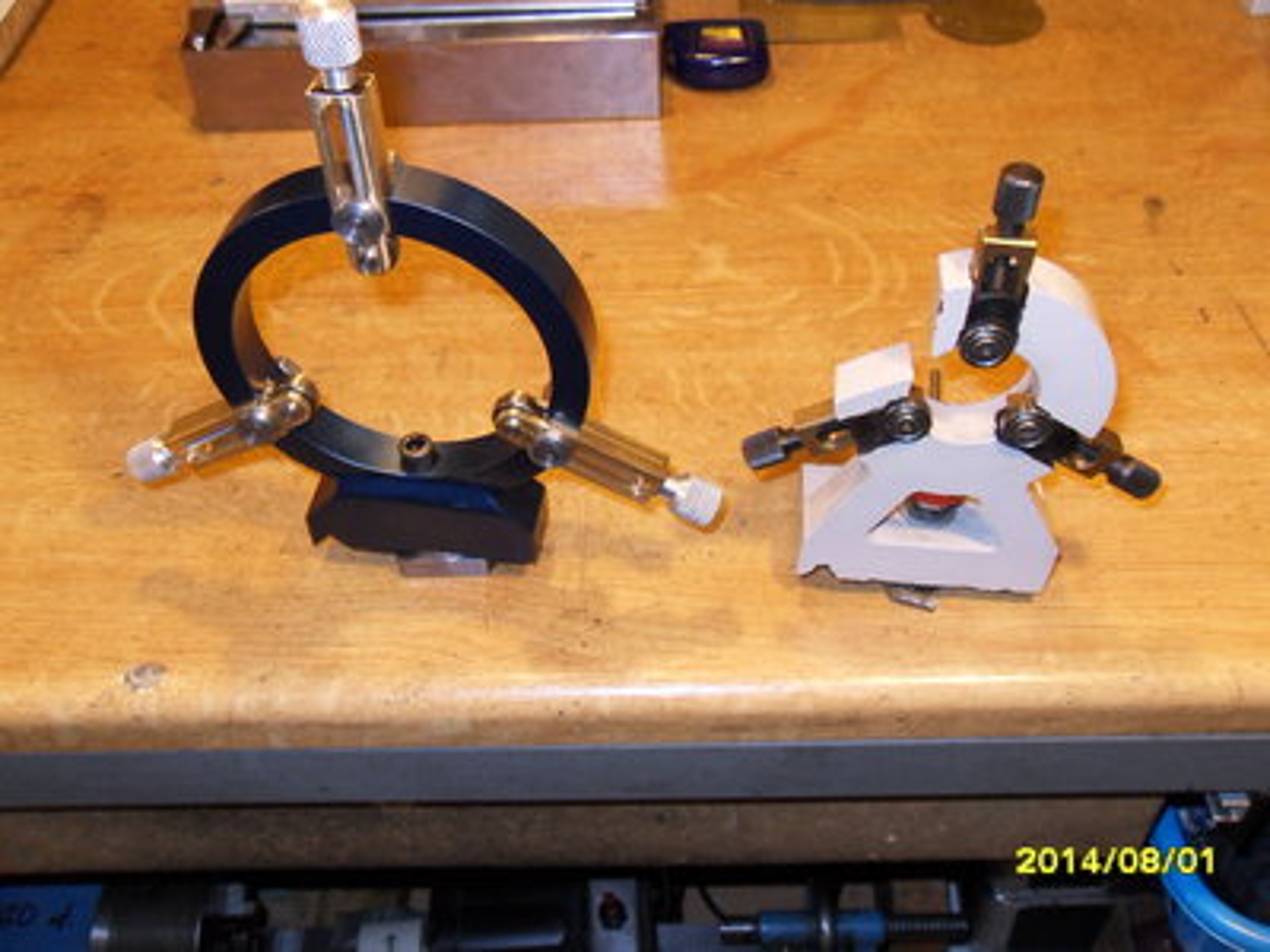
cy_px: 476
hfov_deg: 52.6
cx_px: 635
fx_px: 1284
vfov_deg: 40.7
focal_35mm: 35
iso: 400
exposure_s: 1/45
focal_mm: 6.3
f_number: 3.5
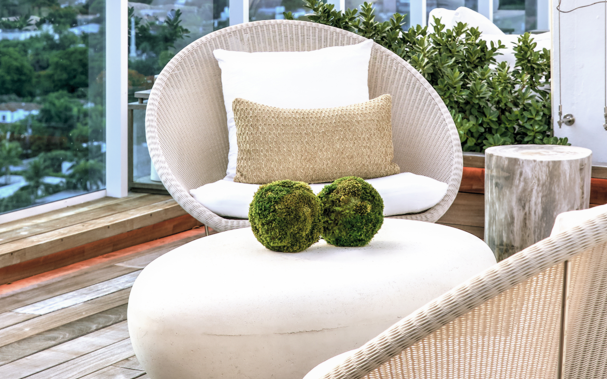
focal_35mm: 105
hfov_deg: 19.8
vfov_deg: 12.3
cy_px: -33
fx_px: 1737
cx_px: 275
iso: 100
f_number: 4
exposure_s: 1/320
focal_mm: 38
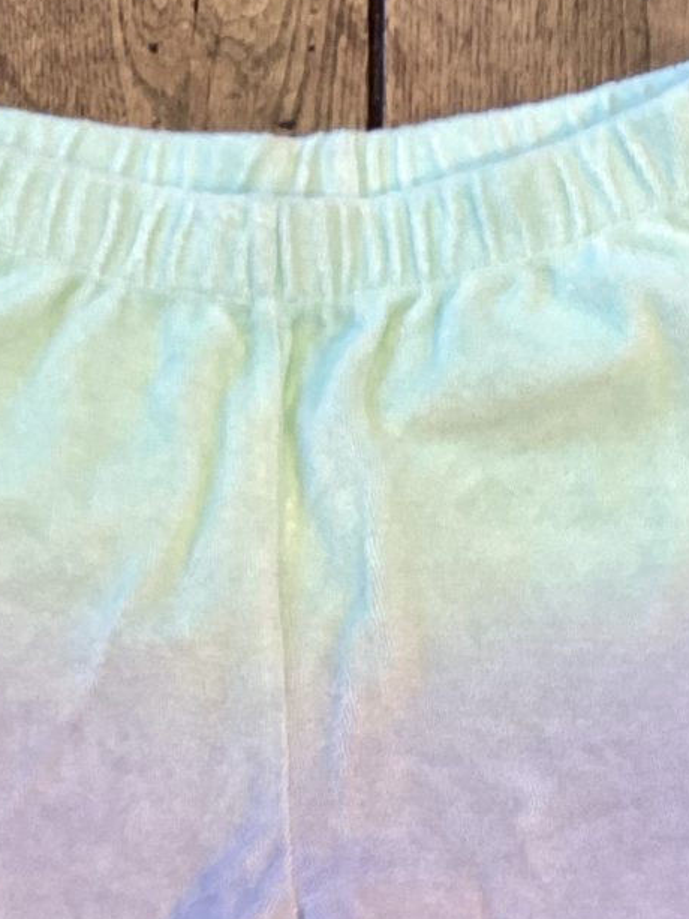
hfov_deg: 17.2
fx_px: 2282
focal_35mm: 86
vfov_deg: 22.5
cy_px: 700
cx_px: 383
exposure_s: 1/50
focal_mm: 3.3
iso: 64
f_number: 2.4
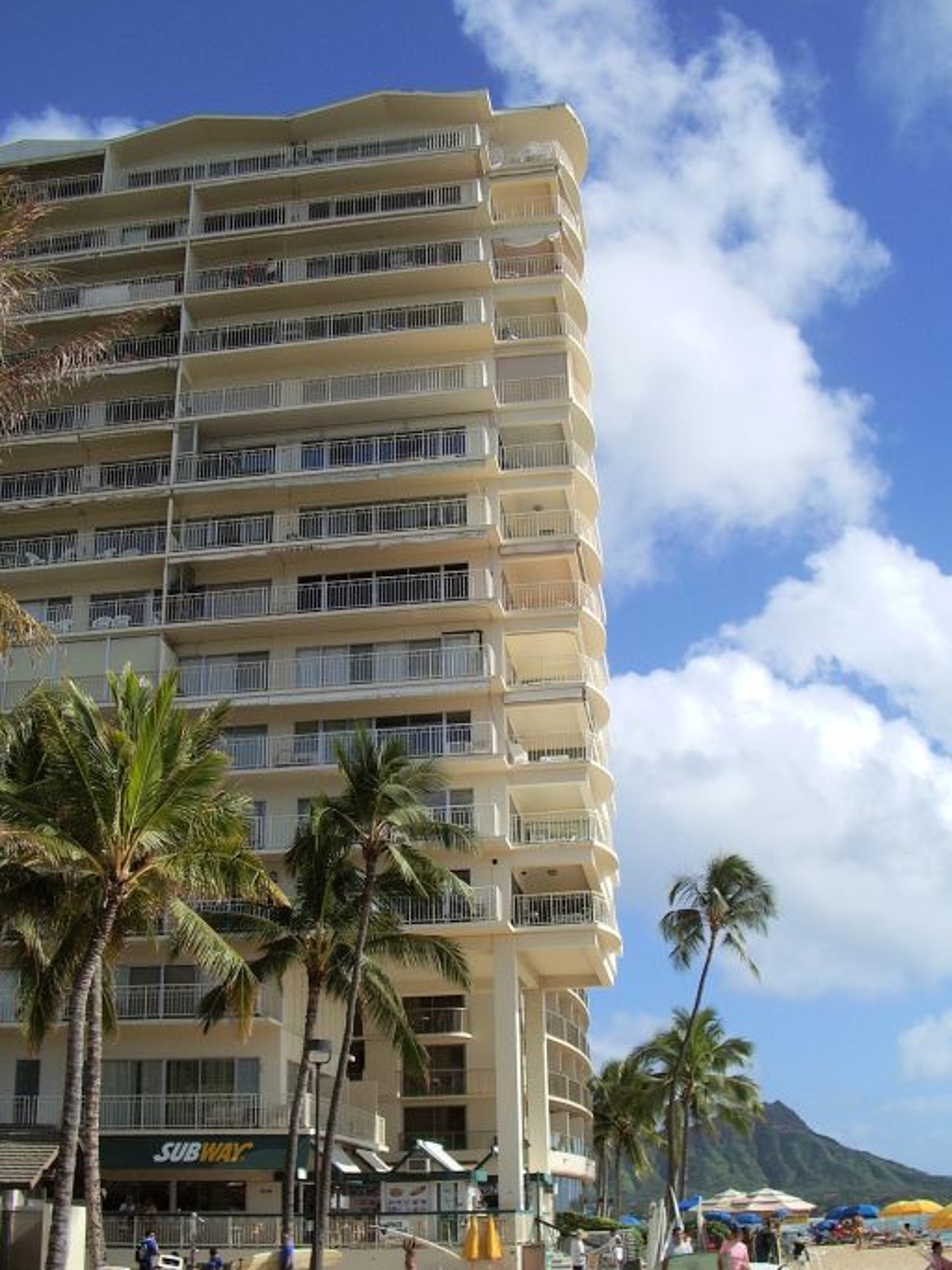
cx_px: 483
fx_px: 1504
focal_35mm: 41
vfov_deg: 45.7
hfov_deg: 35.1
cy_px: 718
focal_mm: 5.8
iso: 50
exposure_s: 1/640
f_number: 4.3
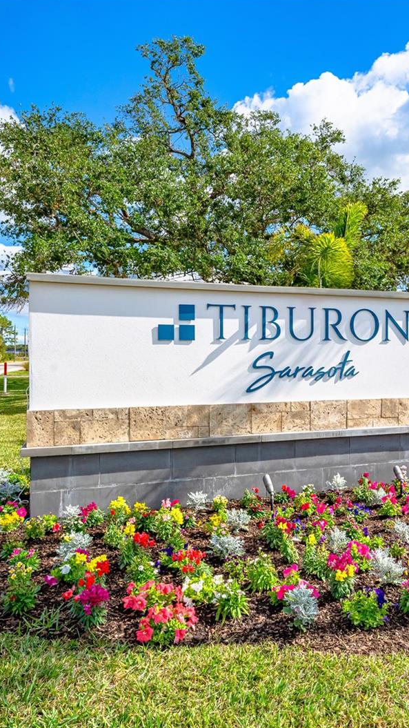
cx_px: 281
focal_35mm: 27
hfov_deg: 42.2
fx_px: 521
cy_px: 364
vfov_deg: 69.9
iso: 800
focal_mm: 17
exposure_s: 1/1000
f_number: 11
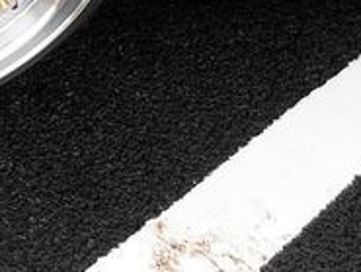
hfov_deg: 18.6
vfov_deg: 14.5
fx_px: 1012
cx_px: -127
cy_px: -102
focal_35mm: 97
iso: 80
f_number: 2.8
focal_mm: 6
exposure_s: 1/180
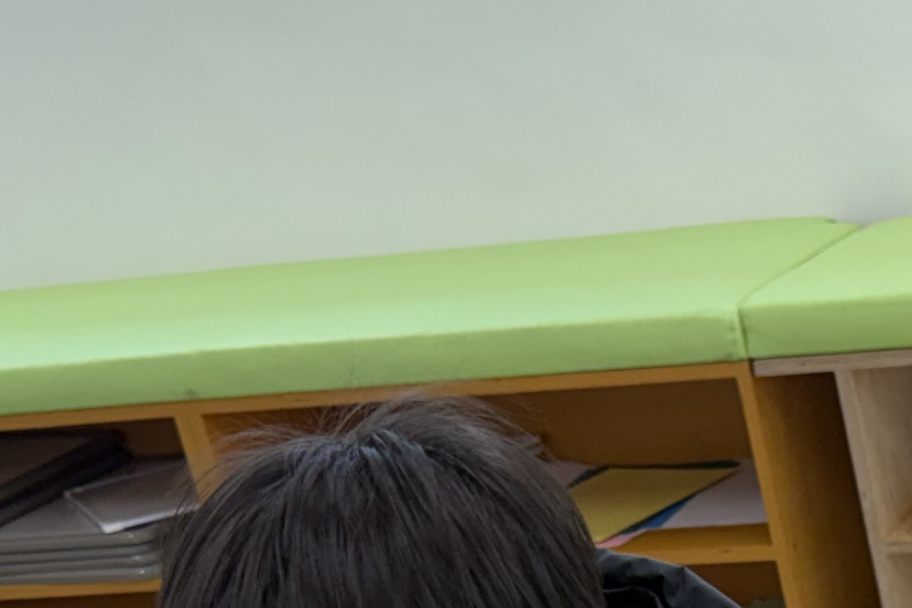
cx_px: 1166
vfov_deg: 12.9
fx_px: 2558
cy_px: 907
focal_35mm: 101
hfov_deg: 18.8
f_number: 1.78
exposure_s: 1/120
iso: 80
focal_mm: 6.76
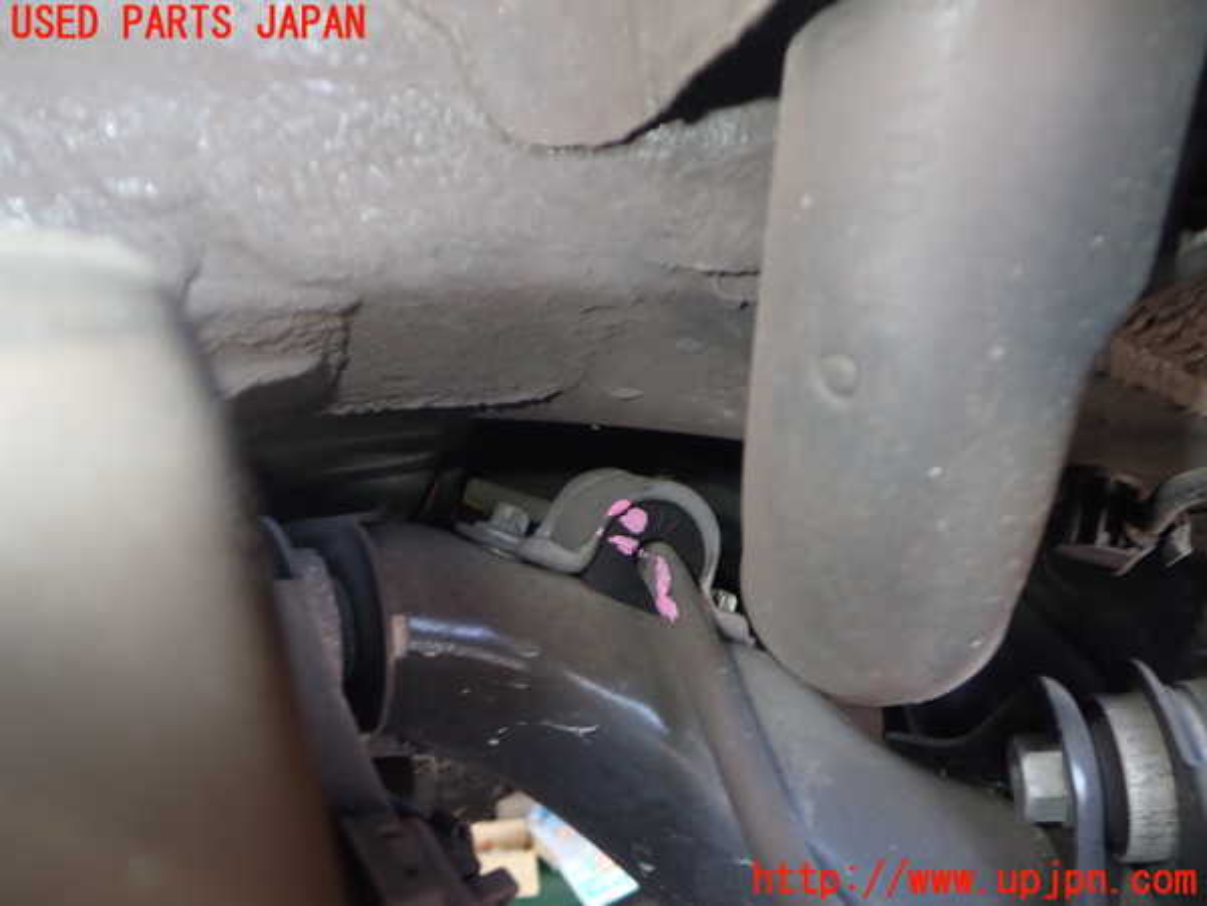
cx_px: 604
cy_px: 453
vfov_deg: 46.8
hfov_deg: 60.0
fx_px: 1046
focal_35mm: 30
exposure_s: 1/30
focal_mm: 5.4
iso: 200
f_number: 2.3
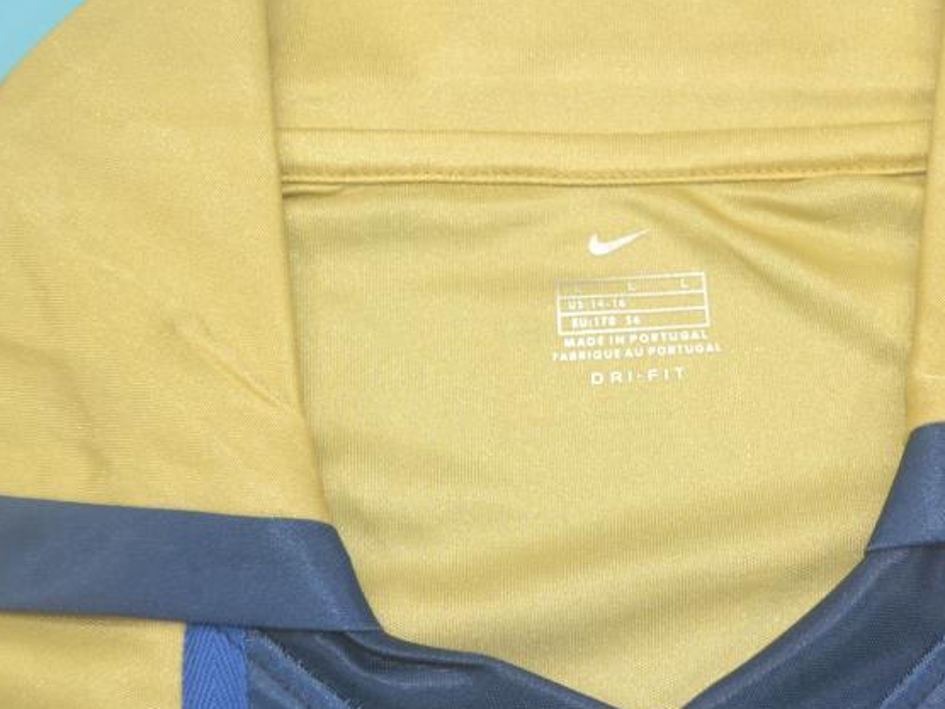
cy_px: 388
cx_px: 656
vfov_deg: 26.1
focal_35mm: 56
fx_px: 1529
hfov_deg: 33.9
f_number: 3.8
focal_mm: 20
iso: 200
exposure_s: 1/80
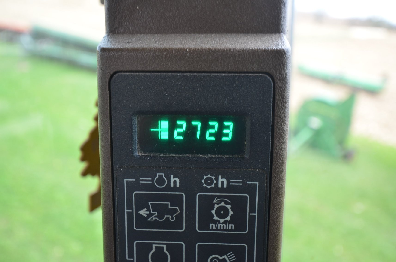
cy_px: 131
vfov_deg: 36.7
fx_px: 395
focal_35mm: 36
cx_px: 198
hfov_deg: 53.2
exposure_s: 1/80
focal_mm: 24
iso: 400
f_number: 4.5
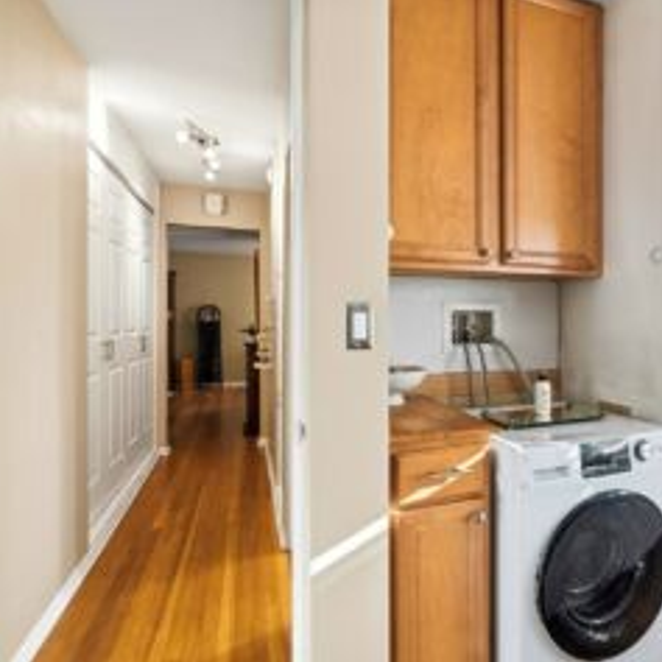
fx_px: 498
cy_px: 323
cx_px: 466
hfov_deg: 64.6
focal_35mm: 23
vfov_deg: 67.2
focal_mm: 16
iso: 400
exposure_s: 1/320
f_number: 9
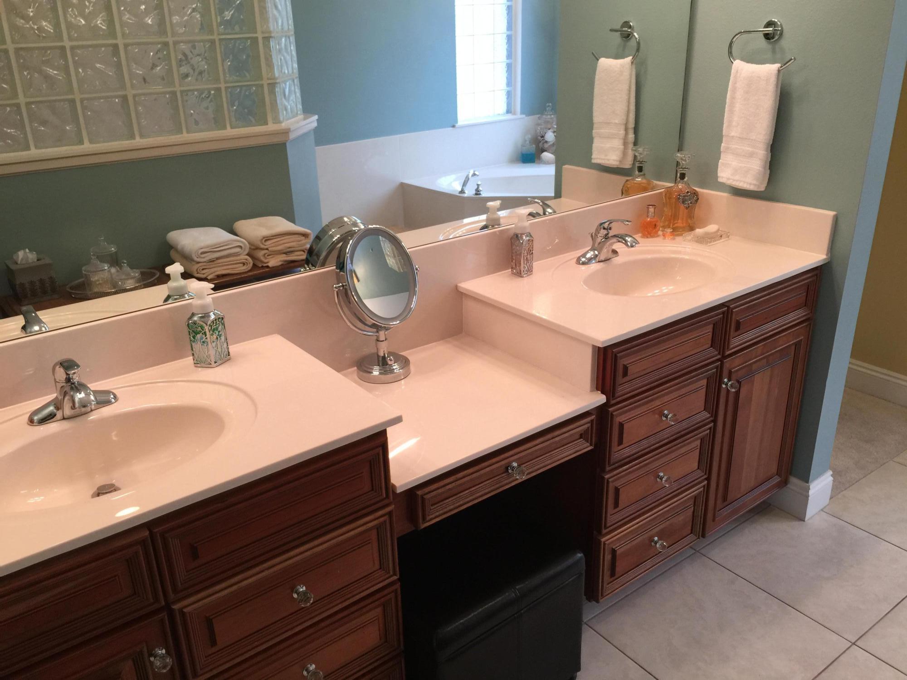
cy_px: 340
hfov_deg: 61.7
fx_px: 760
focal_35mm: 29
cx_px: 454
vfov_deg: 48.2
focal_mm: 4.15
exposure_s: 1/30
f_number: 2.2
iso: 40
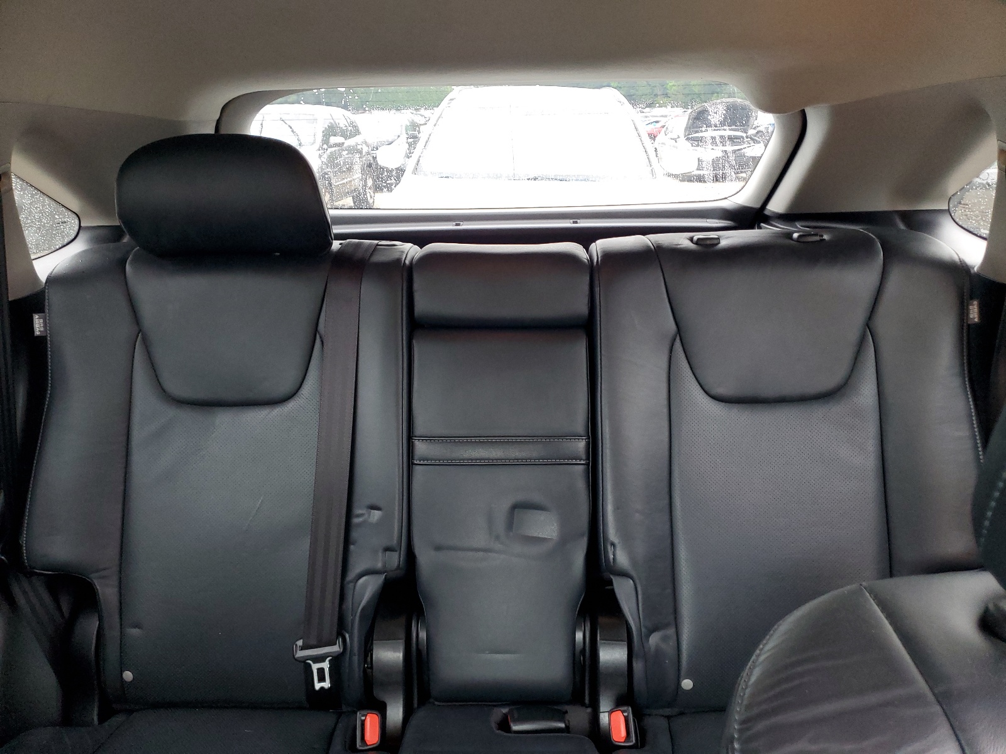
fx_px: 756
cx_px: 503
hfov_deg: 67.3
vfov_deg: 53.1
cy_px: 377
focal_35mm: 26
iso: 151
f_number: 1.5
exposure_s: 1/60.2
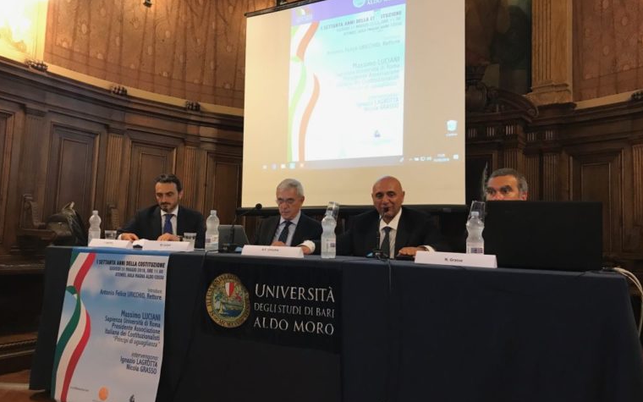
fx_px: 526
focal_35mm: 30
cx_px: 322
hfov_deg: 62.9
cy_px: 201
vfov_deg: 41.8
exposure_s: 1/17
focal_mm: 3.99
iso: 80
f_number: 1.8
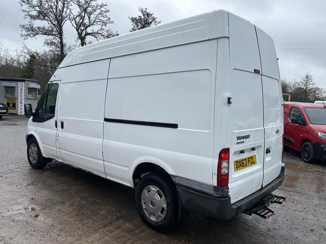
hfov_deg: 67.3
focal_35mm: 26
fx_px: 245
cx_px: 163
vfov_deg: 53.1
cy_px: 122
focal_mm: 5.7
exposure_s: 1/1029
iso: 50
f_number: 1.5
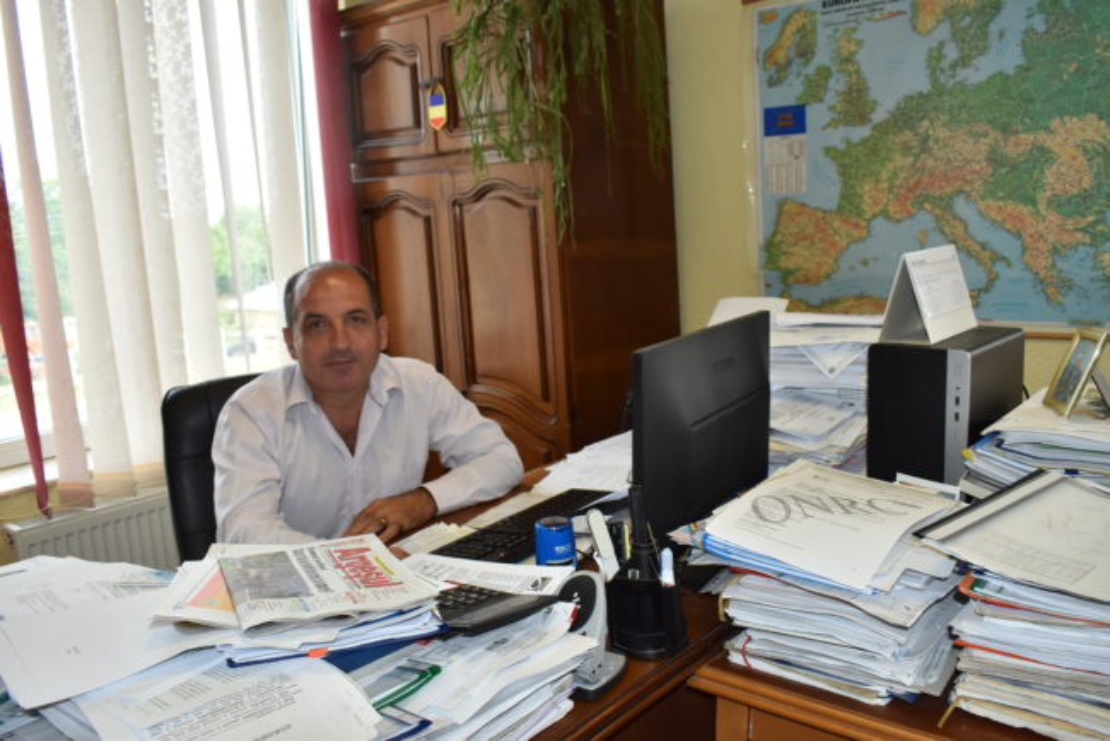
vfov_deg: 43.6
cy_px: 370
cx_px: 555
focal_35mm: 30
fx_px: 925
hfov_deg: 61.9
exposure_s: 1/125
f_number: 5.6
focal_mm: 20
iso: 500
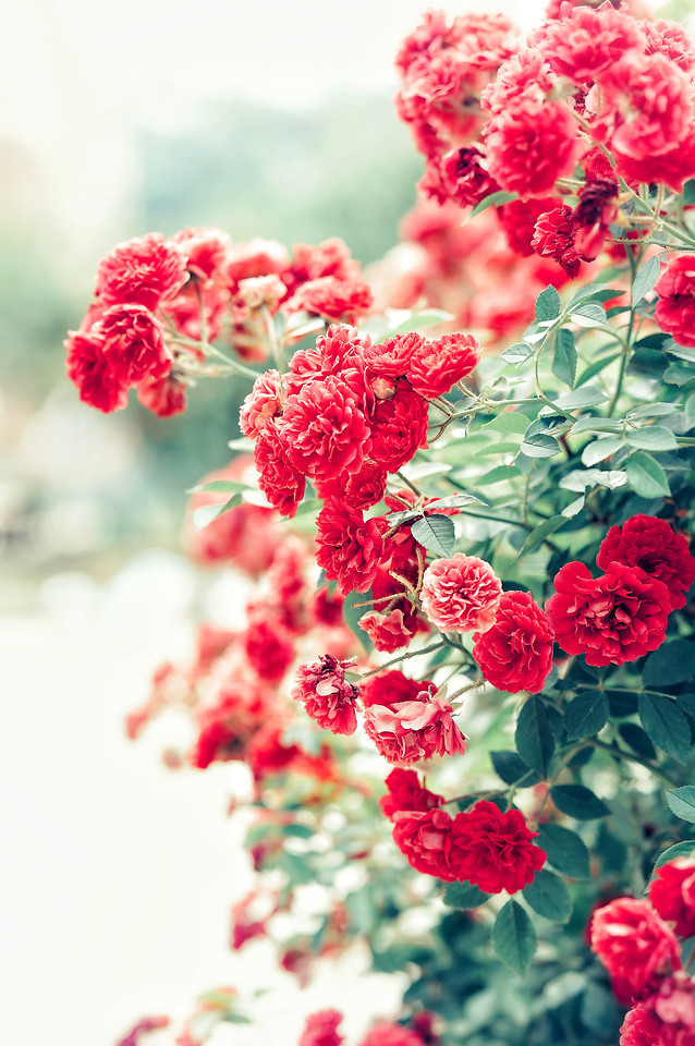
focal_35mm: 75
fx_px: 2176
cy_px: 523
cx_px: 348
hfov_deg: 18.1
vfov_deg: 27.0
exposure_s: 1/400
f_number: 2.2
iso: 100
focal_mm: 50
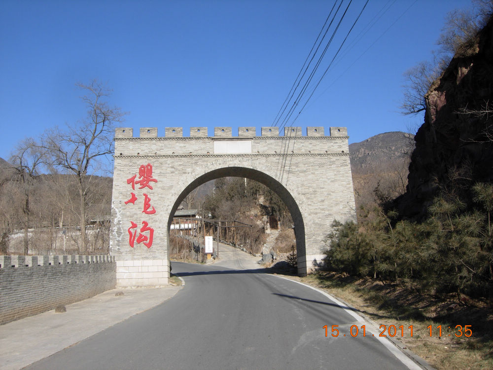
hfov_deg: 51.4
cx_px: 246
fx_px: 513
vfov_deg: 39.7
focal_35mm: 36
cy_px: 185
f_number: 6.1
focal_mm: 7.5
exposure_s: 1/362
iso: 50
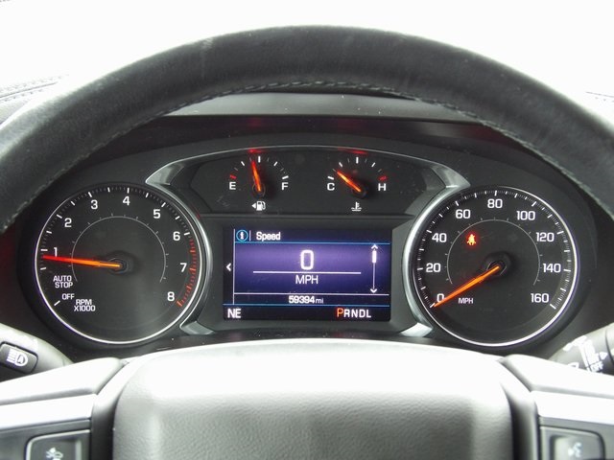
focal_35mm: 102
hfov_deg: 19.3
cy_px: 230
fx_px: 1809
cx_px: 307
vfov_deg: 14.5
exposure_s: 1/17
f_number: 4.2
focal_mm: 18.2
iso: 400
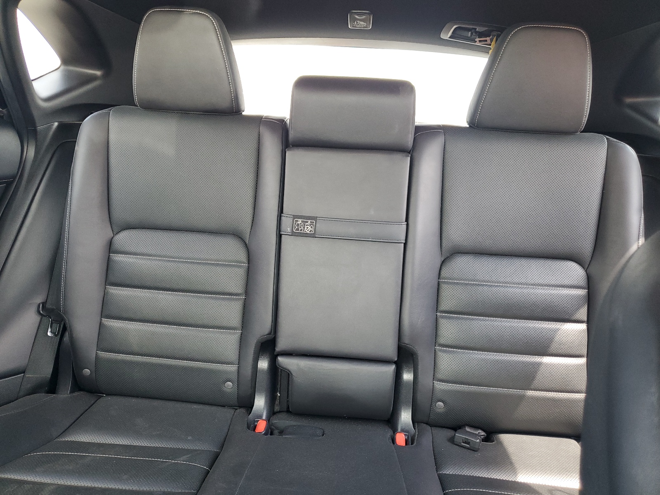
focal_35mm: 26
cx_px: 330
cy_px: 248
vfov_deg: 53.1
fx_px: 496
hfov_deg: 67.3
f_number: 1.5
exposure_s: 1/60.2
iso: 113
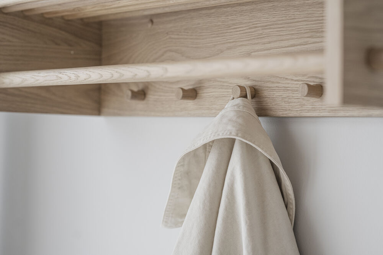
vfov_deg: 16.1
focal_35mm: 85
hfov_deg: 23.9
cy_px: 128
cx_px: 192
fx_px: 904
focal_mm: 85
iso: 400
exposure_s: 1/80
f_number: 3.5
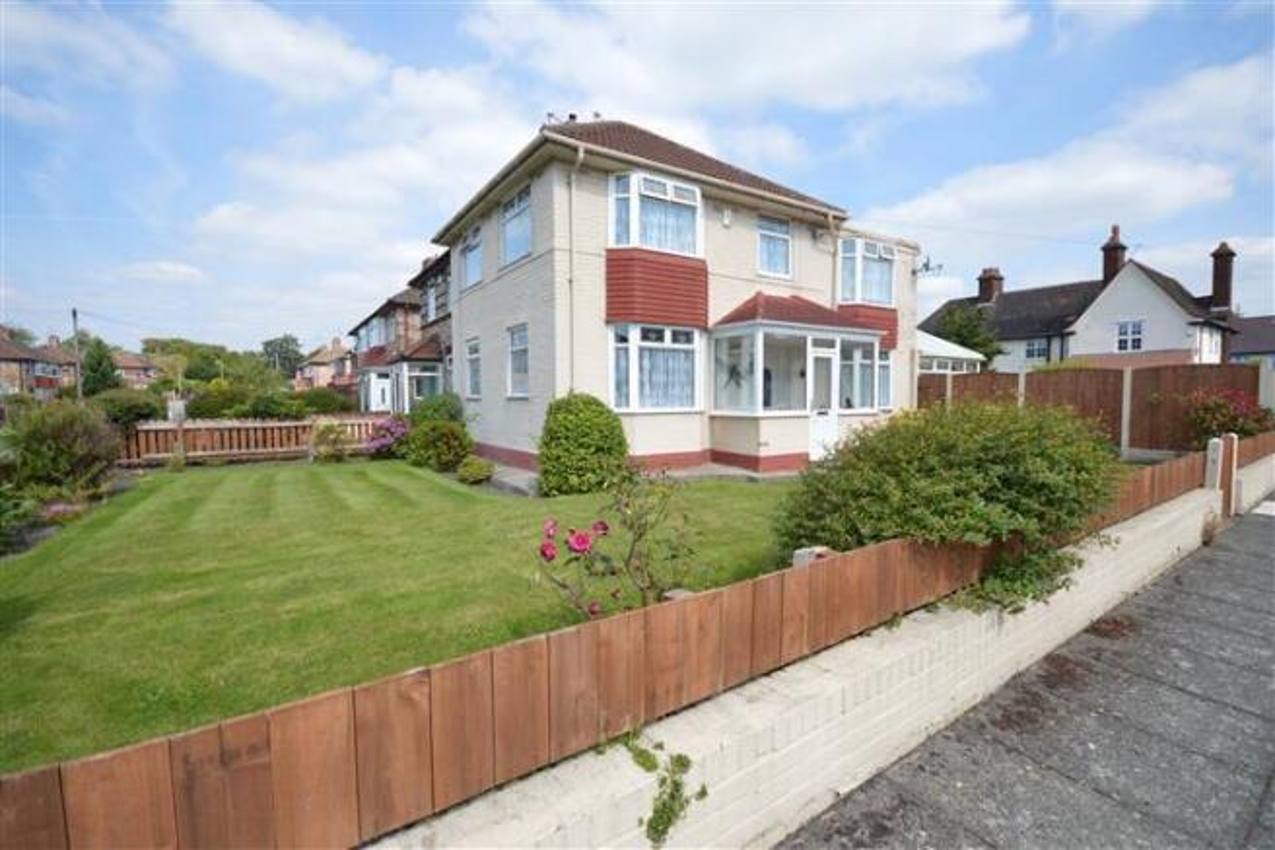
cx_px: 638
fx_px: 531
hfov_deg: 100.4
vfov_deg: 77.3
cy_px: 425
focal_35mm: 15
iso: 400
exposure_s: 1/1250
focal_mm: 10
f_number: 5.6
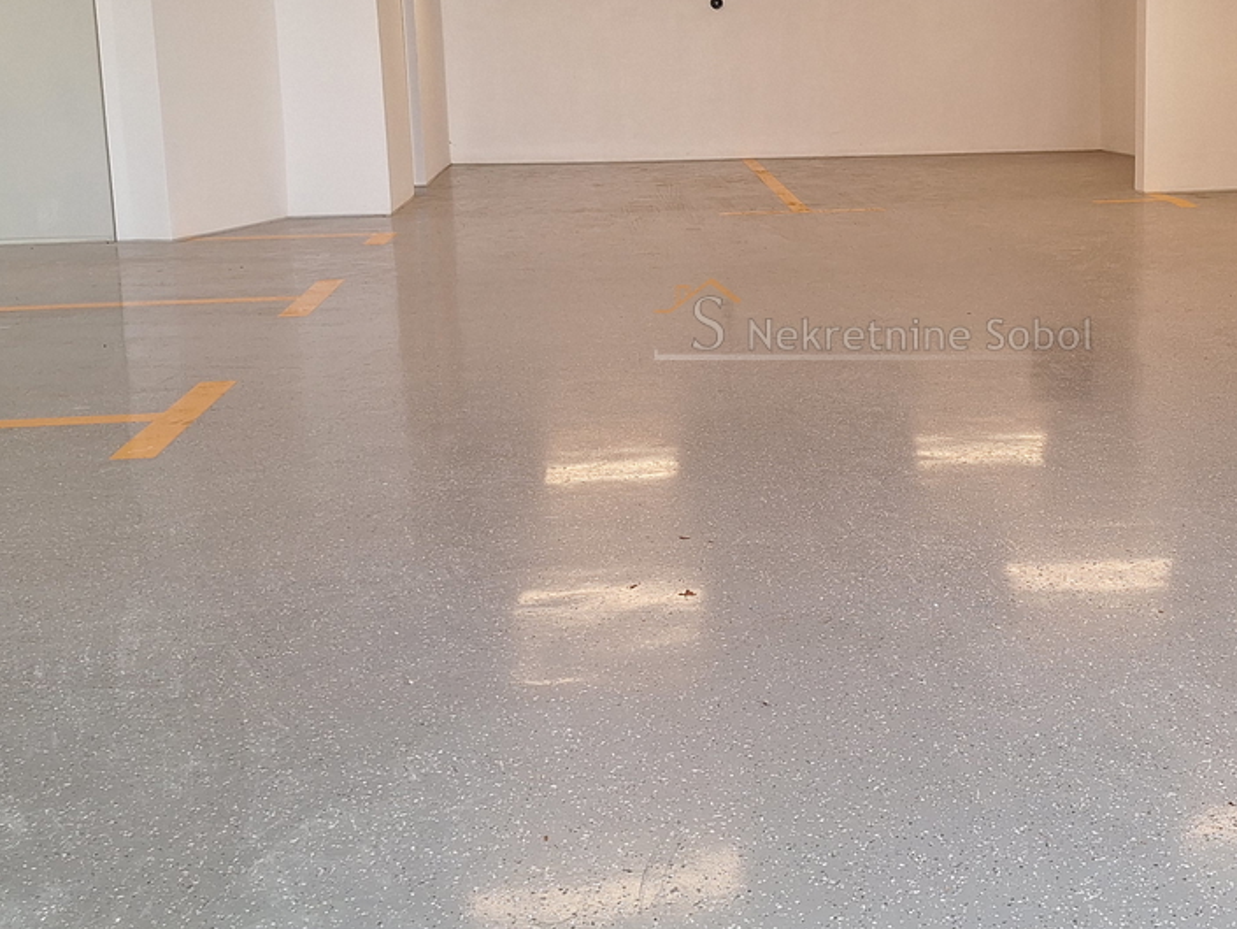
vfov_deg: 30.7
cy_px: 318
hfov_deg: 39.7
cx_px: 874
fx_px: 1680
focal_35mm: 47
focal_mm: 5.54
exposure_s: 1/100
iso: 64
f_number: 1.8
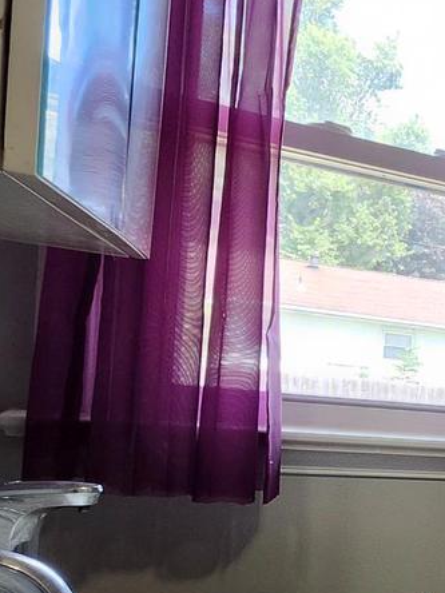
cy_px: 442
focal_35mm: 45
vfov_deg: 40.9
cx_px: 767
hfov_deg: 22.2
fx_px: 771
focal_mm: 1.74
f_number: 2.2
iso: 200
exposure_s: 1/60
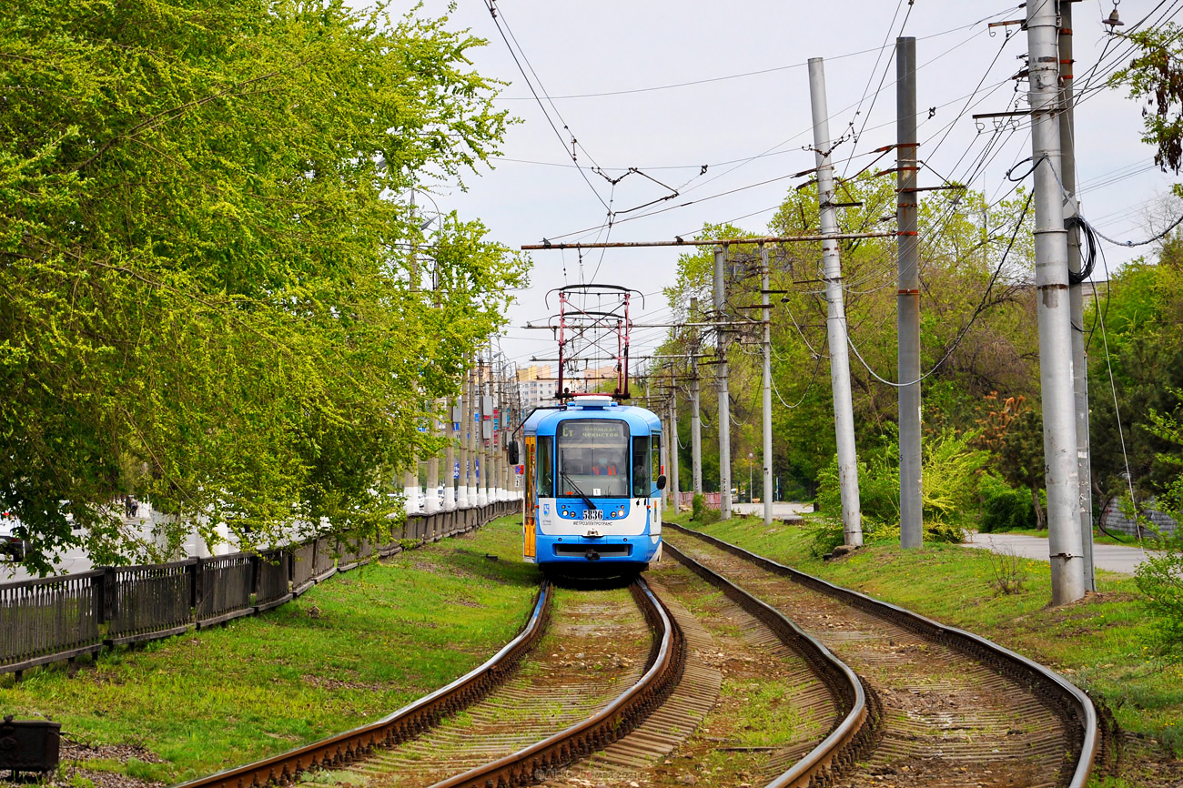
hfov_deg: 13.0
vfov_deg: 8.7
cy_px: 394
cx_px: 592
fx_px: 5174
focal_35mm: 158
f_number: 7.1
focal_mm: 105
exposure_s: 1/400
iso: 200
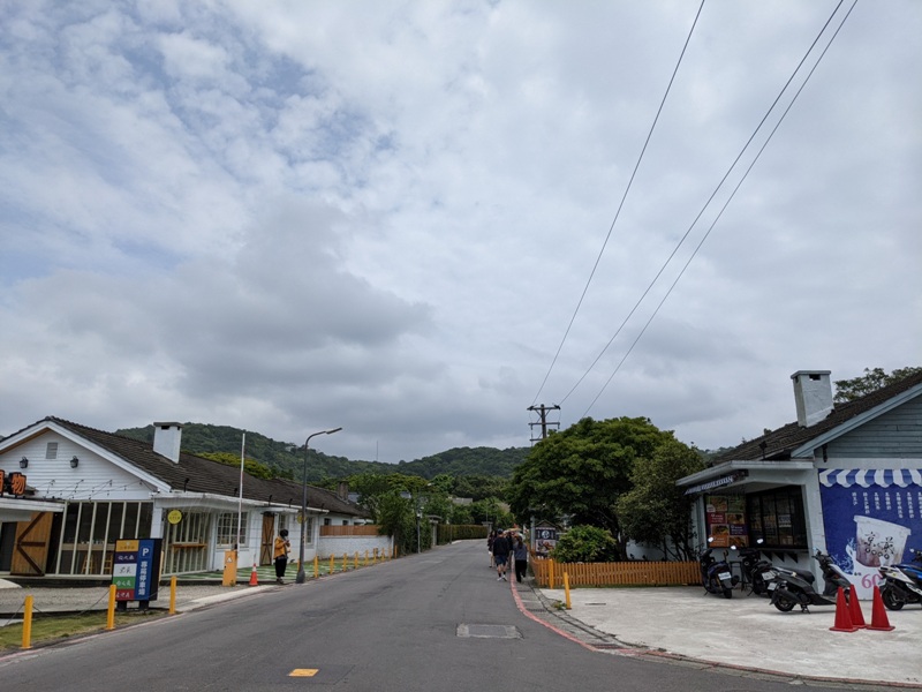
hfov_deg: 65.3
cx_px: 461
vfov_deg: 51.4
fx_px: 719
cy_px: 346
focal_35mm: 27
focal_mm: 4.38
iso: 80
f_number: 1.73
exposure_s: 1/7812
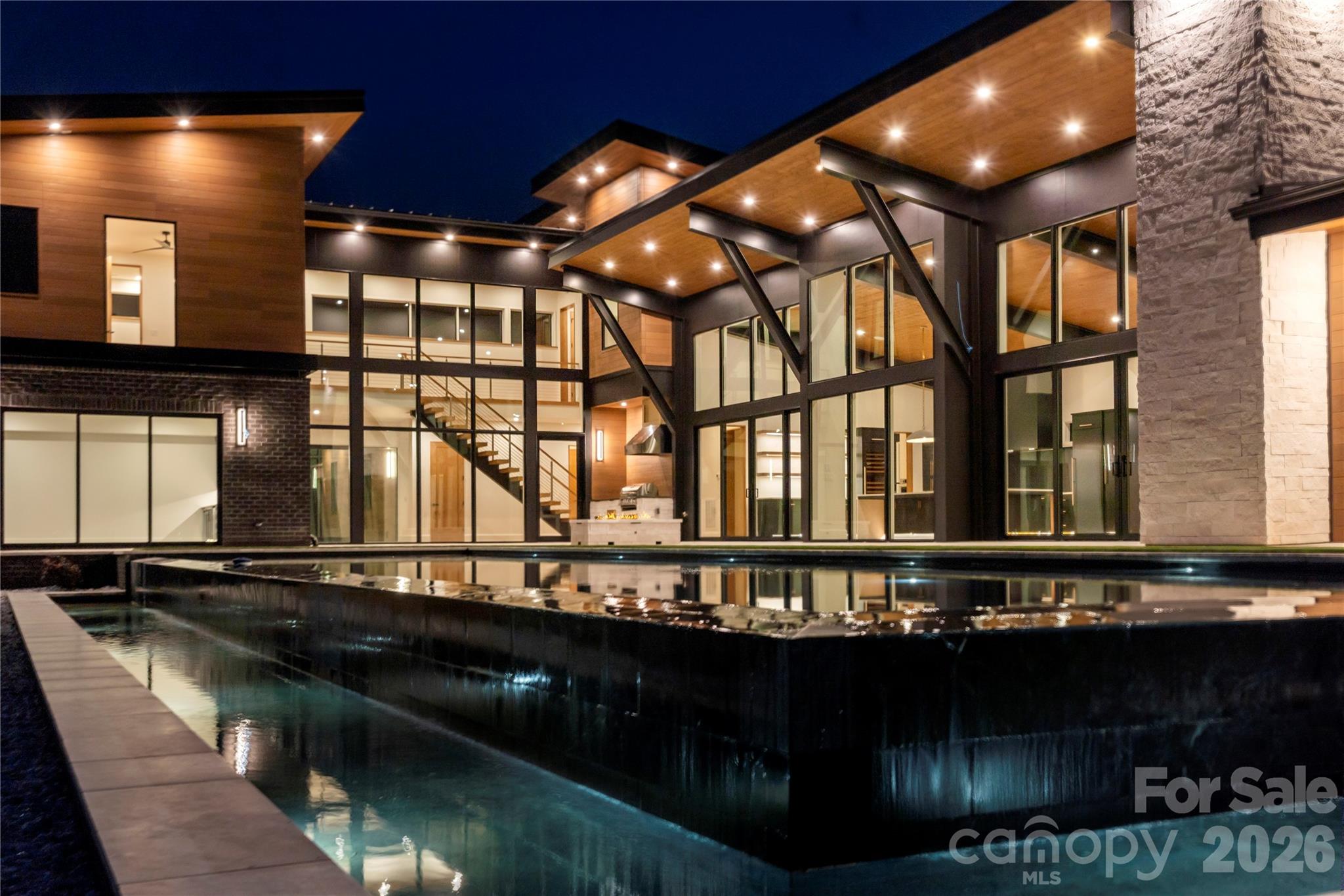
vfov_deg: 38.9
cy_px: 448
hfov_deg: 55.8
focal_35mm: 34
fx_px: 1269
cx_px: 672
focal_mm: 34
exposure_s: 1/15
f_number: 8
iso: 400
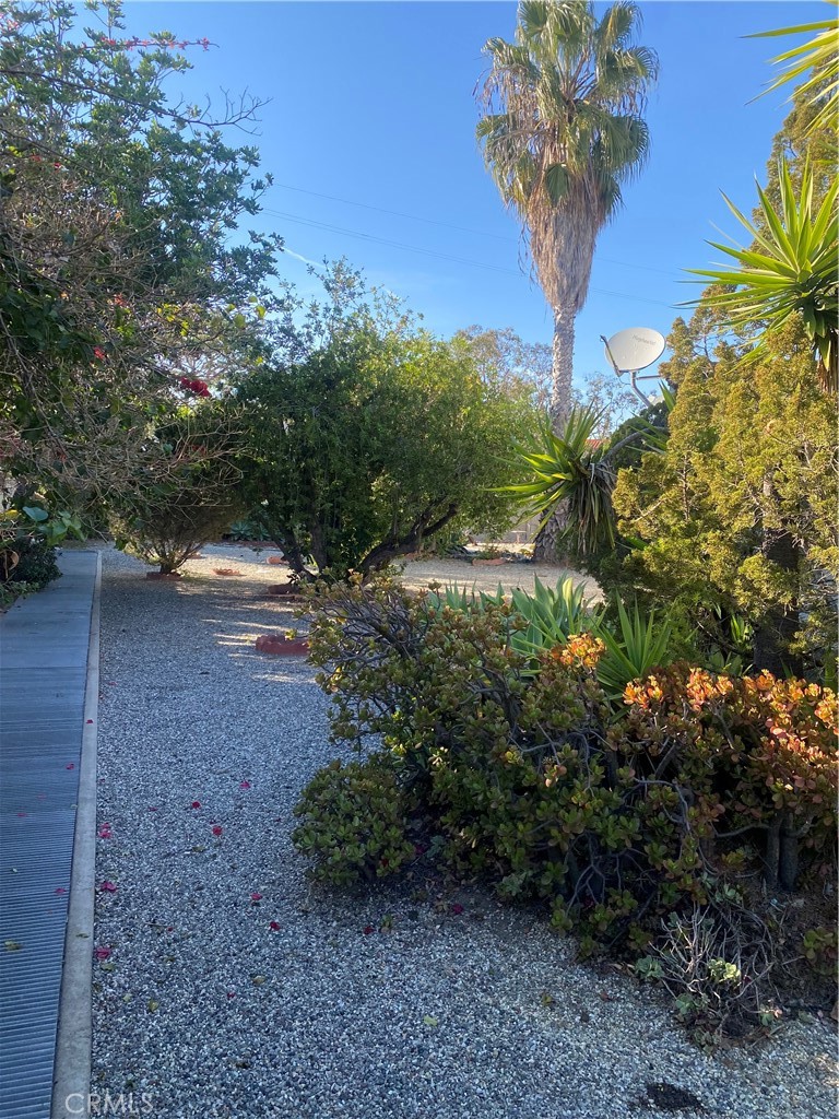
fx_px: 840
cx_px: 420
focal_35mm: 26
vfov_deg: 67.3
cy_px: 560
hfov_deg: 53.1
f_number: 1.8
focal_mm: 4.25
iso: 32
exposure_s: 1/654
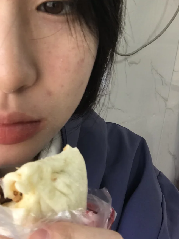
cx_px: 38
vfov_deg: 36.0
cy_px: 97
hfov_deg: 27.1
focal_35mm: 53
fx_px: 365
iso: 32
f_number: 2.2
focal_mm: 2.87
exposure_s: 1/49
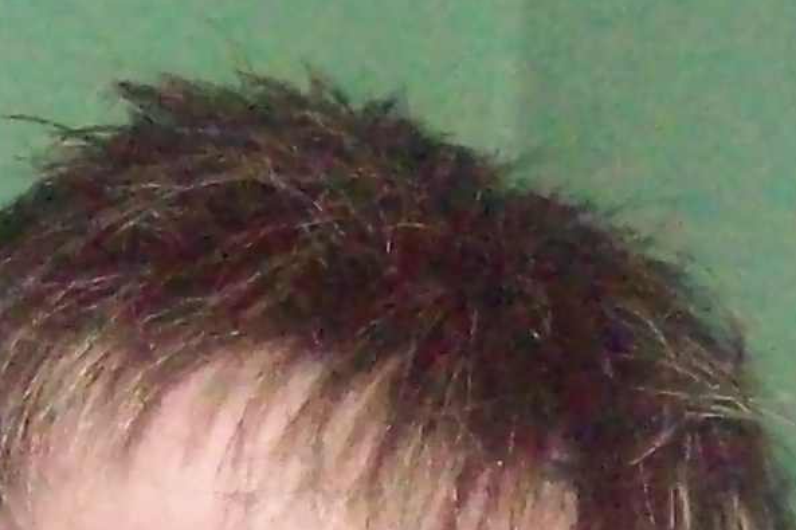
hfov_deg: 10.7
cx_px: 451
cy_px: 653
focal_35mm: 193
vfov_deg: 7.1
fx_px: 4266
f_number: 2.7
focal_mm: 6
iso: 800
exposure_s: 1/128
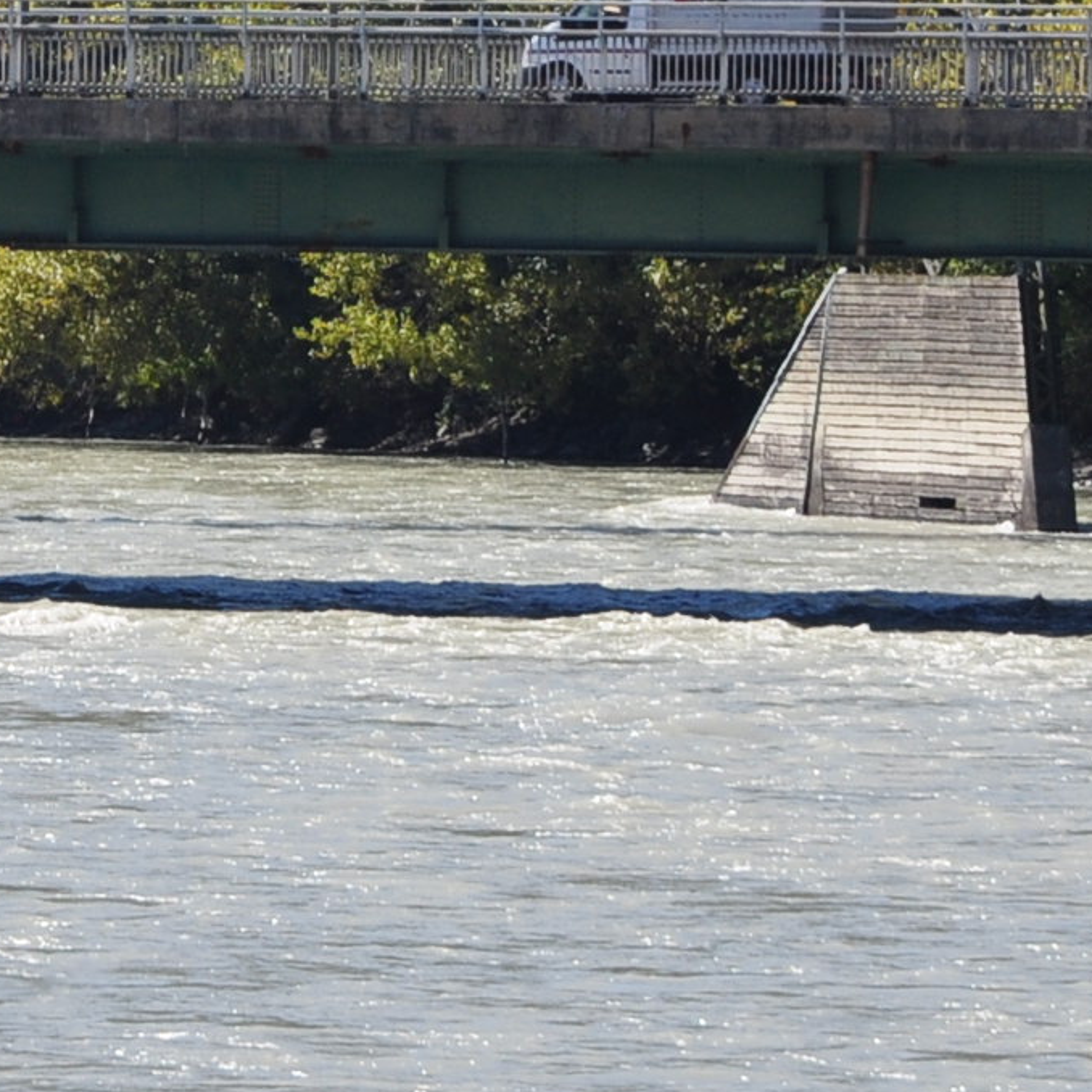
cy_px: 37
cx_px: -34
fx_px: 22628
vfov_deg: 2.8
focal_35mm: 634
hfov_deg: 2.8
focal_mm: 105
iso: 200
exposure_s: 1/250
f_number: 10
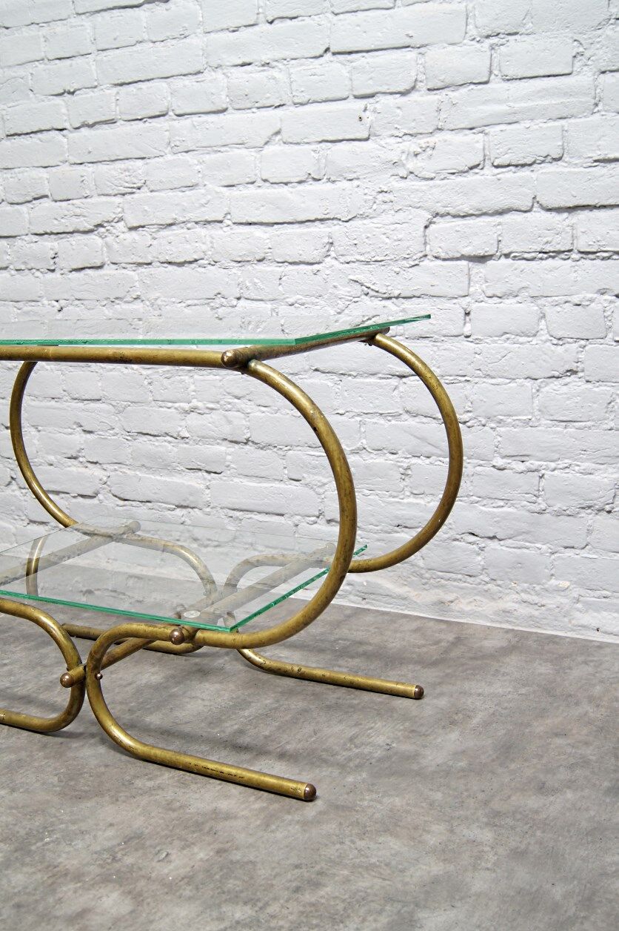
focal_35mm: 39
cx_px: 310
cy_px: 466
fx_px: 1007
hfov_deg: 34.2
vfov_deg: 49.6
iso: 400
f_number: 4
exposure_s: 1/25
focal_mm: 26
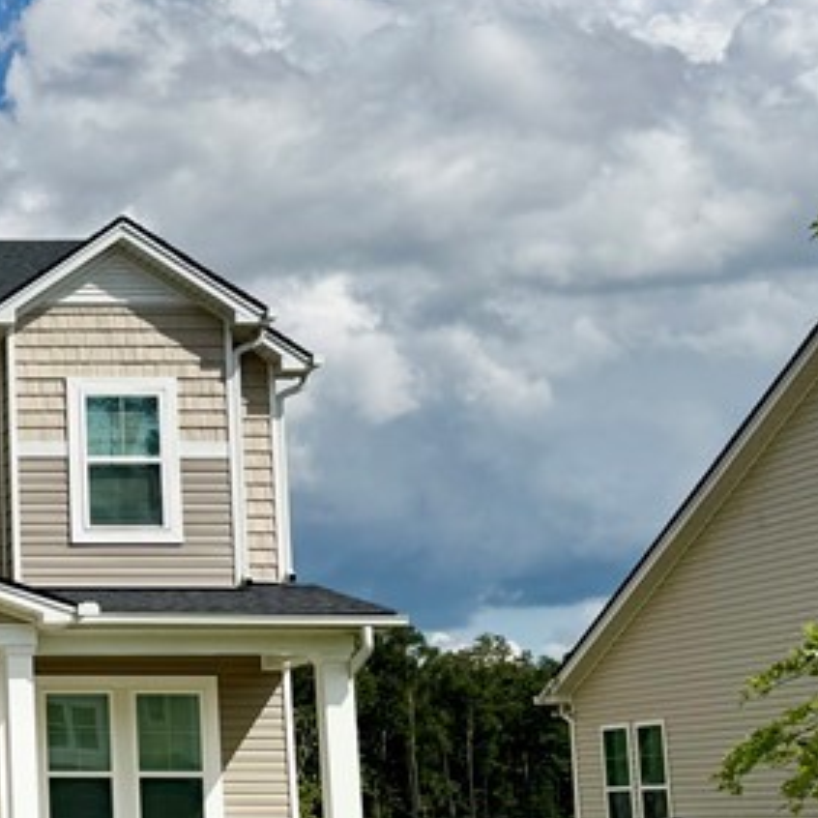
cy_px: 516
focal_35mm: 77
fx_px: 2059
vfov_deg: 22.4
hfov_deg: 20.1
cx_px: -322
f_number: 1.78
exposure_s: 1/12346
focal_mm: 6.76
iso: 64
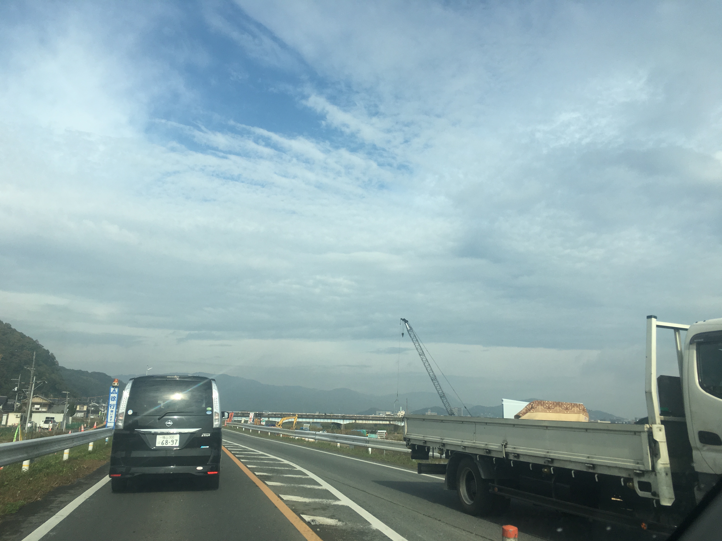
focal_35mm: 29
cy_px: 270
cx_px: 361
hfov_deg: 61.7
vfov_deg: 48.2
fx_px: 605
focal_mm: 4.15
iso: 25
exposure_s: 1/1789
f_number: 2.2
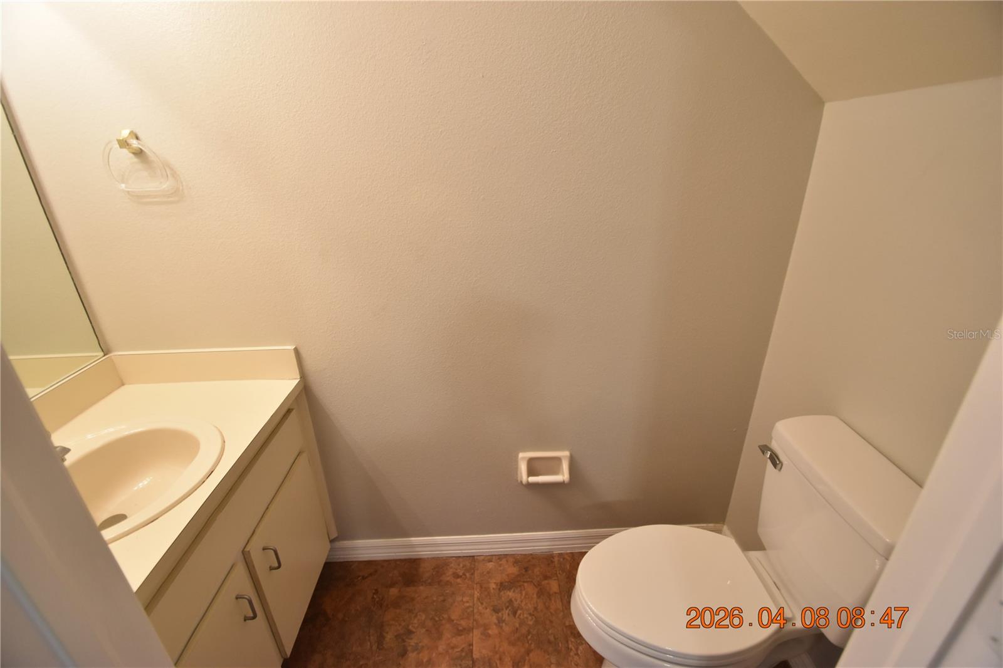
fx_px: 418
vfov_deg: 77.3
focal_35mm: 15
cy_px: 334
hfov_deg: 100.4
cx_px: 502
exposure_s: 1/20
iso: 800
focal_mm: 10
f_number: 3.5
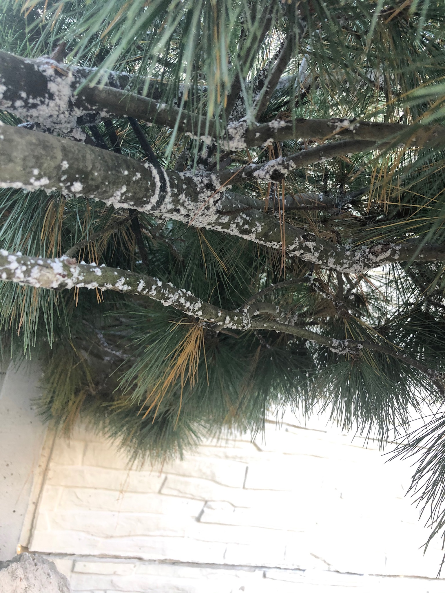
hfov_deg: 49.7
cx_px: 222
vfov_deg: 63.4
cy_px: 296
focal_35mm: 28
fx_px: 480
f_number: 1.8
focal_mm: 4
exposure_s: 1/40
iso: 32
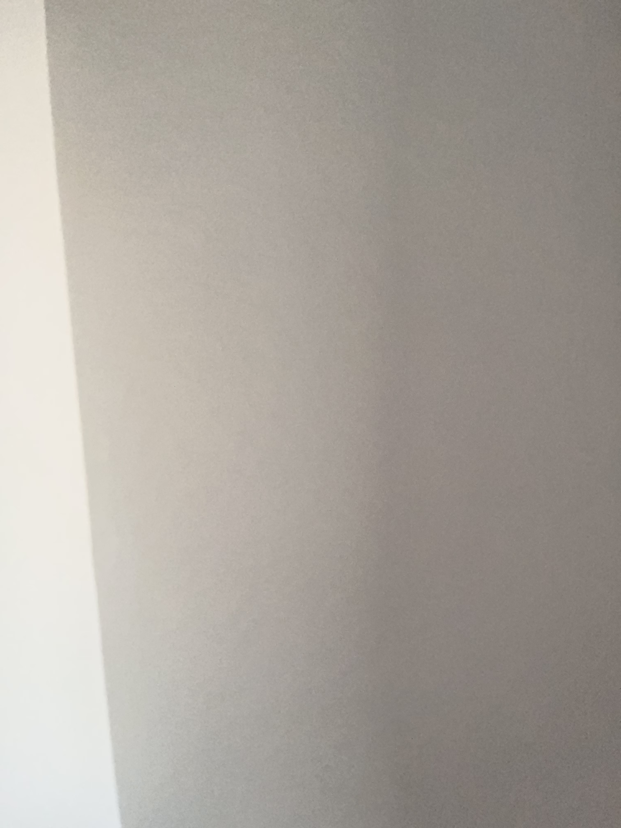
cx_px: 310
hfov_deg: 53.1
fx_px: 622
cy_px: 414
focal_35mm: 26
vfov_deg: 67.3
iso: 1600
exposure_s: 1/30
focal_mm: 5.1
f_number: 1.6
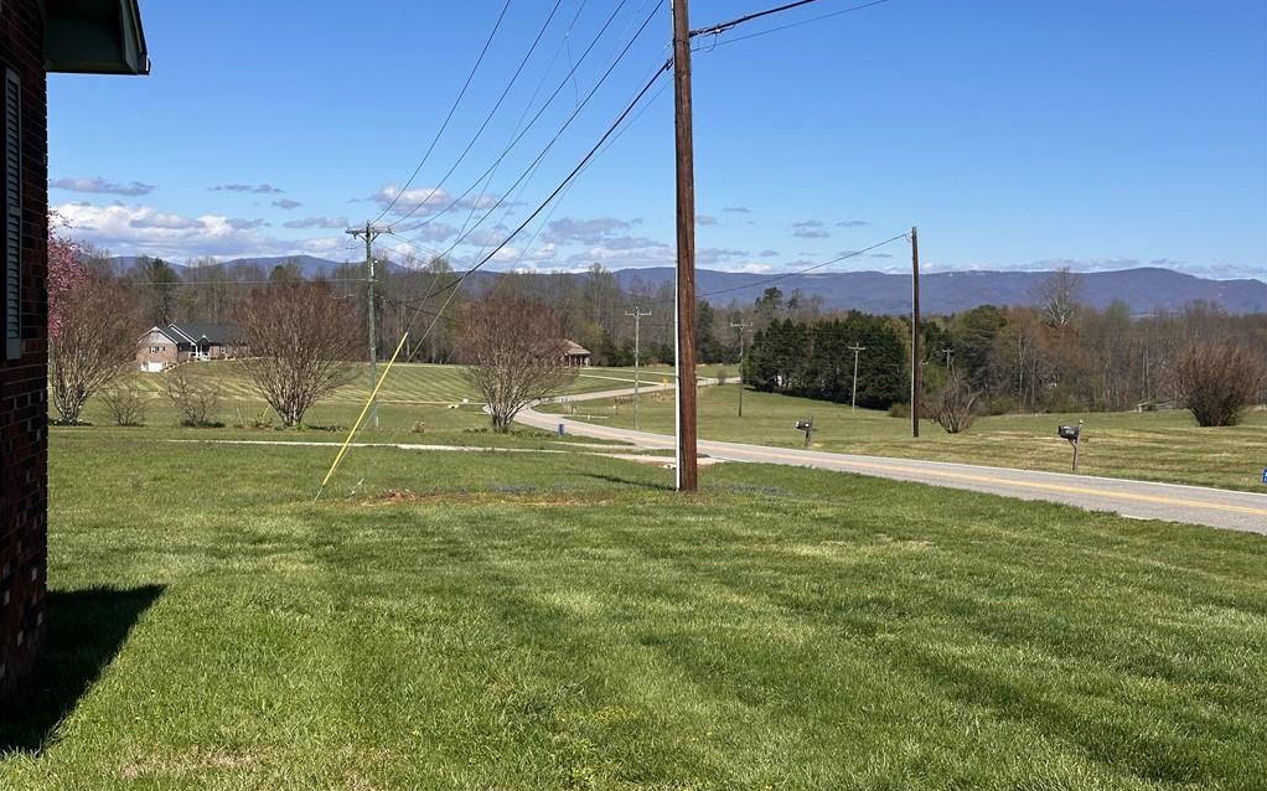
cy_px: 347
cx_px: 634
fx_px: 1760
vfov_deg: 25.3
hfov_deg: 39.6
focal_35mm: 51
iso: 64
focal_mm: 6.86
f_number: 1.78
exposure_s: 1/5000
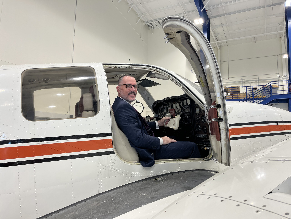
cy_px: 110
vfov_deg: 53.1
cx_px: 146
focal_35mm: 26
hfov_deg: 67.3
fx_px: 219
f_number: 1.6
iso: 80
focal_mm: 5.1
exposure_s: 1/120
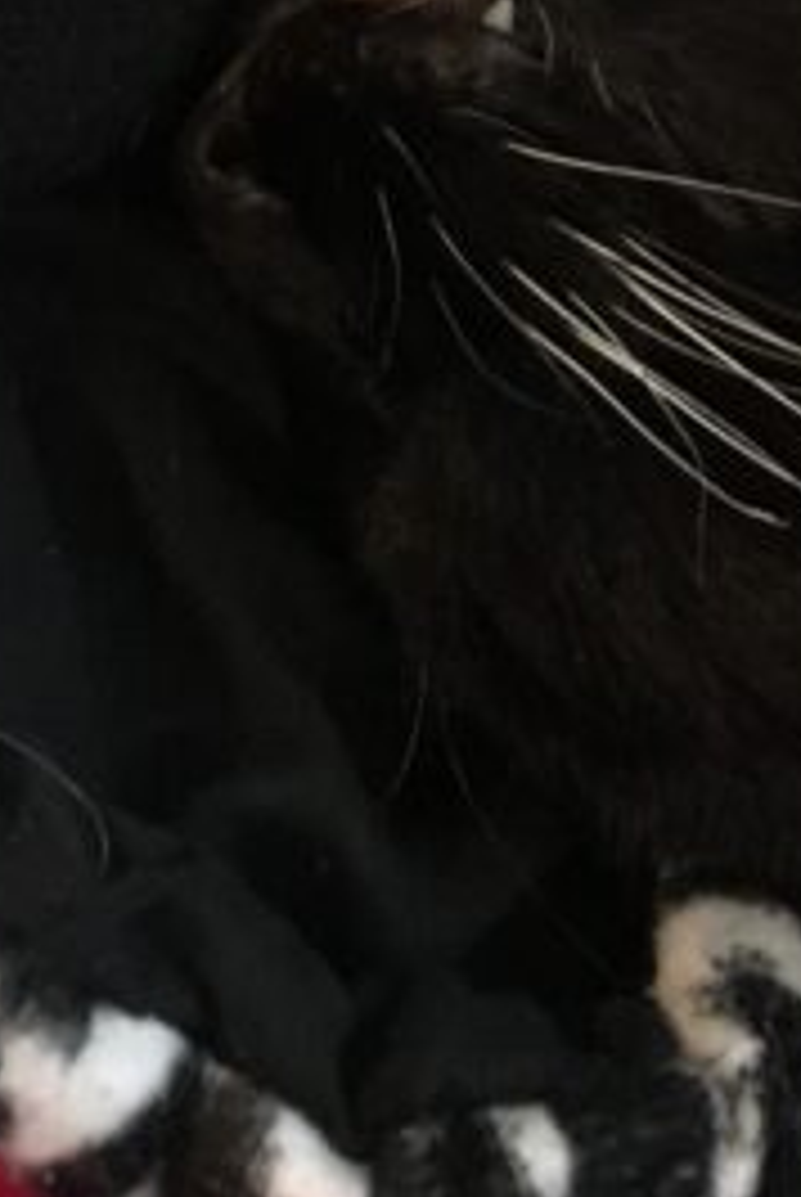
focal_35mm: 116
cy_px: -886
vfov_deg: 15.4
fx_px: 3861
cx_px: 868
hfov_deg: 11.7
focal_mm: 4.15
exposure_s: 1/15
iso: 200
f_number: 2.2
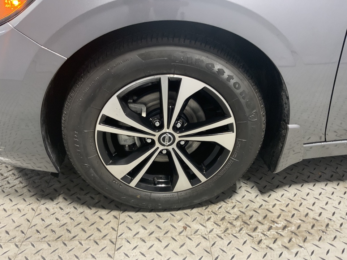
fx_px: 291
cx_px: 174
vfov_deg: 48.2
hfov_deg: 61.7
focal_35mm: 29
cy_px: 130
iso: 125
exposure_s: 1/60
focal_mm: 3
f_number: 1.8
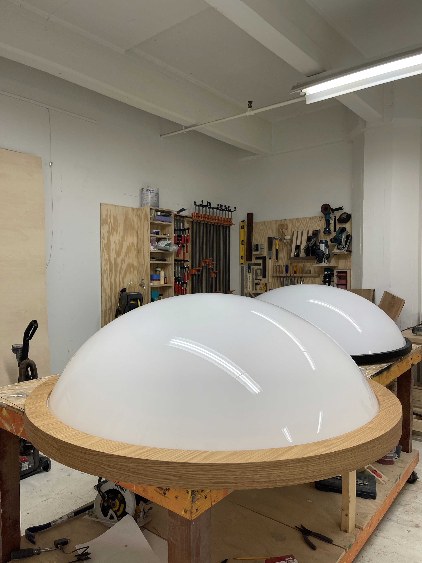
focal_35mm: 25
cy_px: 282
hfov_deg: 54.9
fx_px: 406
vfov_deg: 69.4
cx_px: 211
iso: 80
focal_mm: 5.1
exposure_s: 1/120
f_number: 1.6
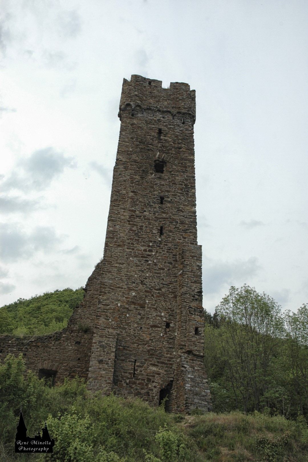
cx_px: 154
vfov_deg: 51.3
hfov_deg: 35.4
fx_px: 482
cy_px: 231
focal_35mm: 38
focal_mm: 25
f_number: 9
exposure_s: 1/320
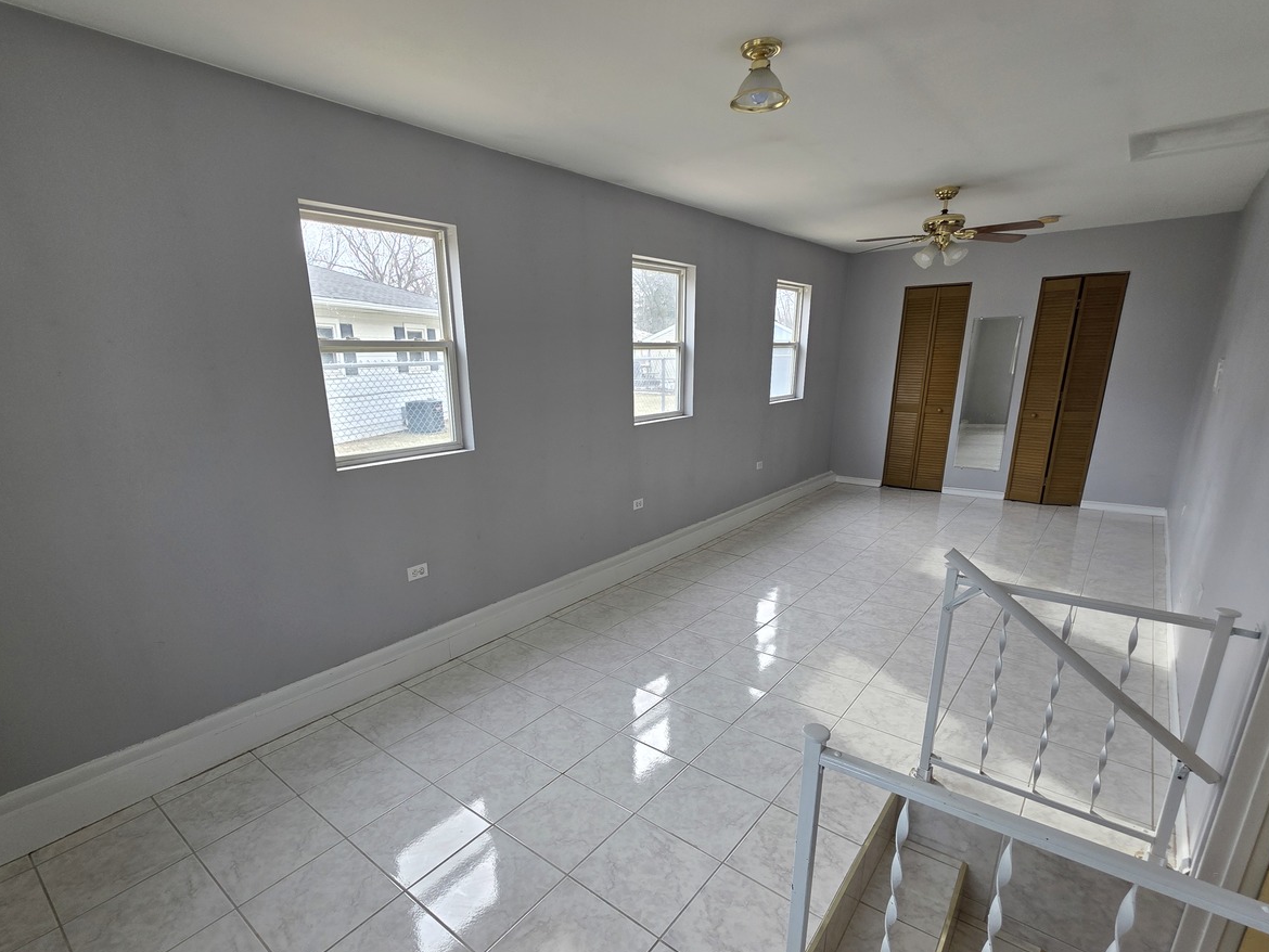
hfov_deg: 94.4
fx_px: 587
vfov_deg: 77.6
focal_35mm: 16
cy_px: 546
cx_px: 604
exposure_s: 1/120
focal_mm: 2.2
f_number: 1.9
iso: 50
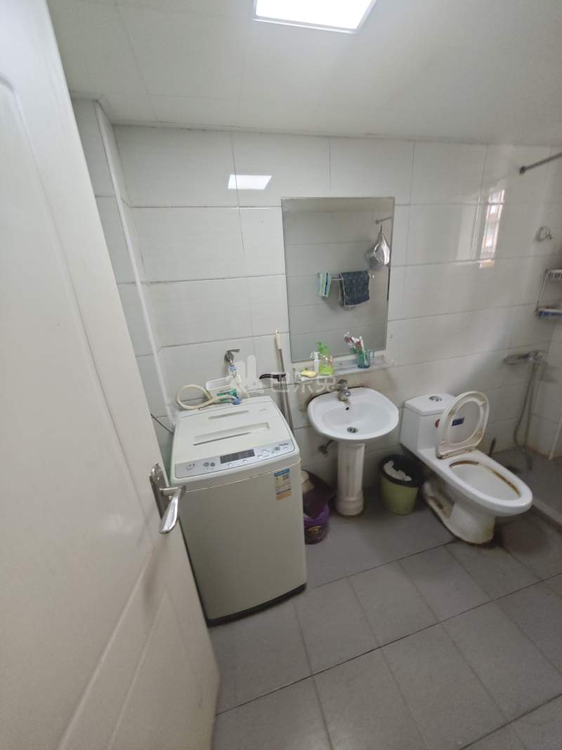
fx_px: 260
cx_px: 281
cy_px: 375
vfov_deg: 110.5
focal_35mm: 12
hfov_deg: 94.5
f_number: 1.8
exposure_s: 1/38.5
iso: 100
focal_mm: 2.03
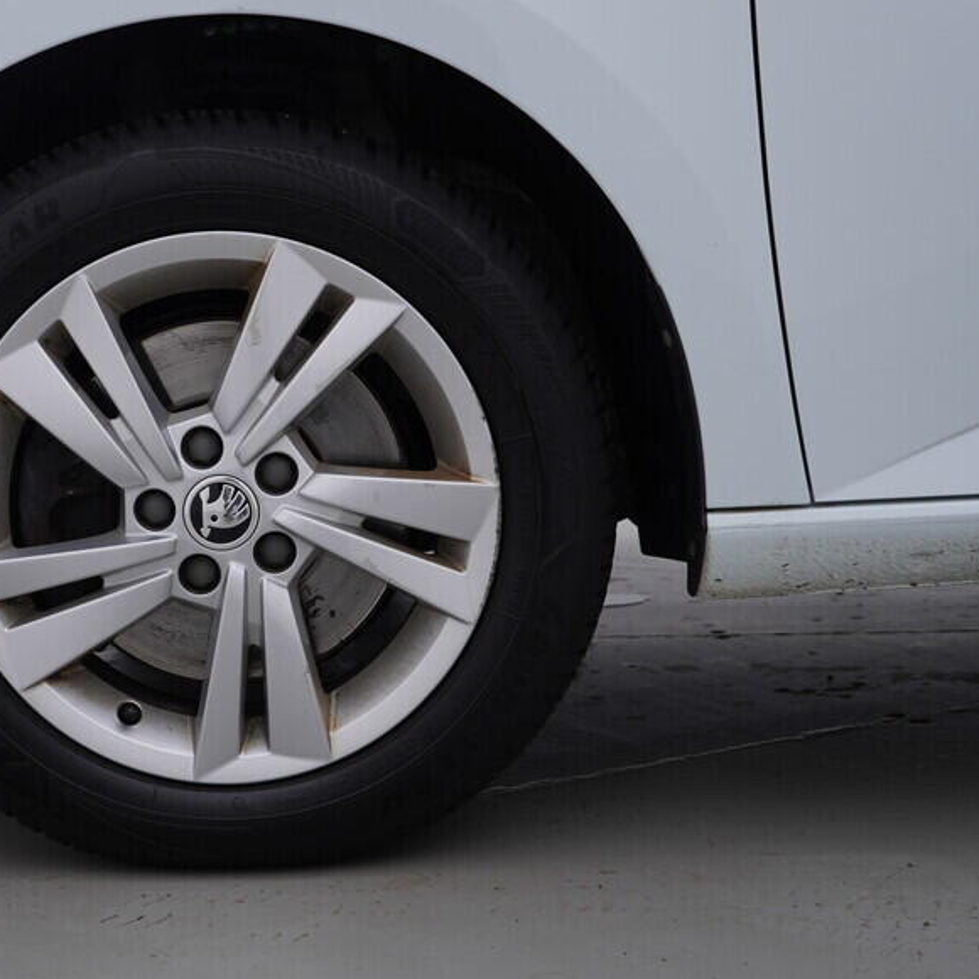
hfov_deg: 31.1
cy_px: 480
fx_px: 1728
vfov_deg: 31.6
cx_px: 248
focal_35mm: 54
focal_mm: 24
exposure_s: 1/100
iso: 125
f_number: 4.5
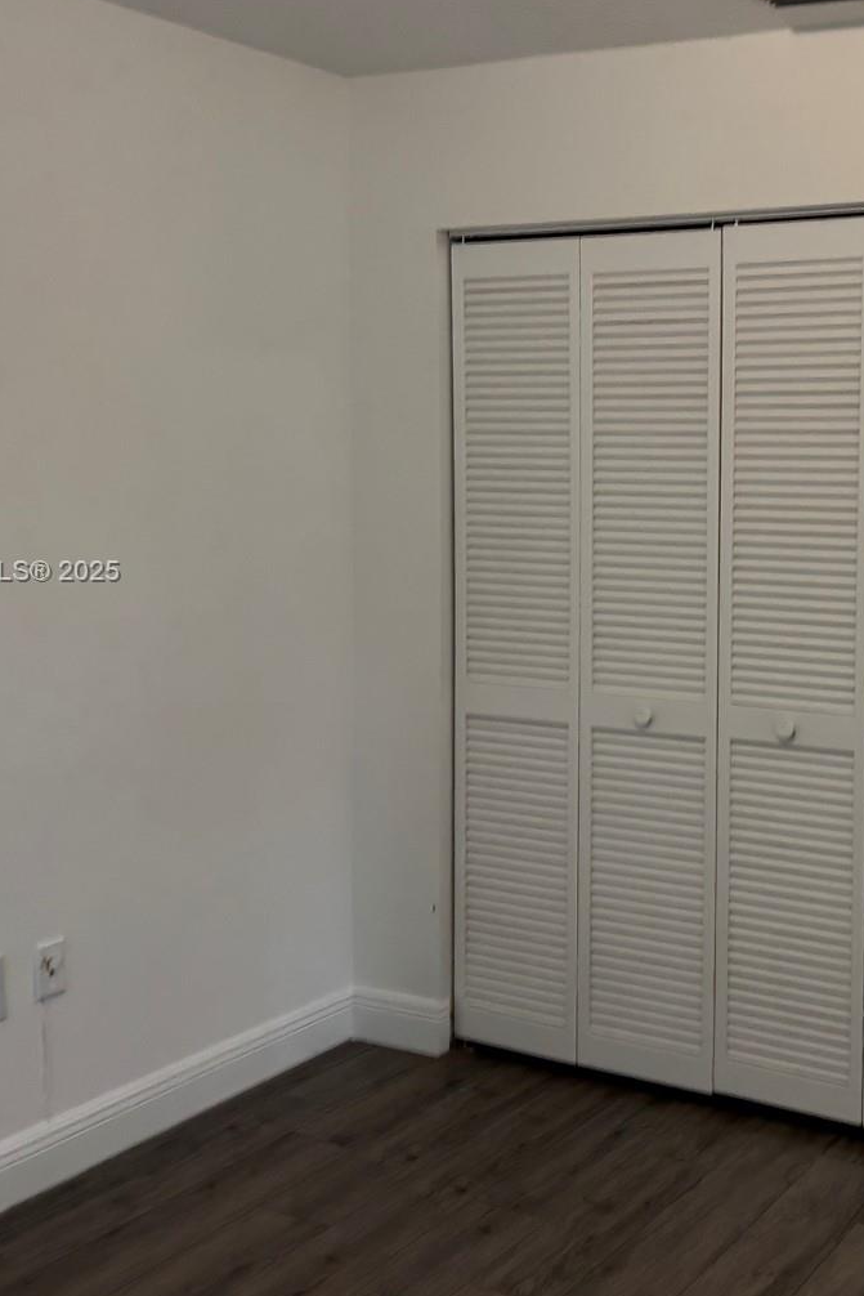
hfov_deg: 30.2
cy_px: 573
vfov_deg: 45.3
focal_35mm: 43
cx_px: 738
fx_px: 1547
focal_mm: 5.96
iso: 200
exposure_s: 1/60
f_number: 1.6
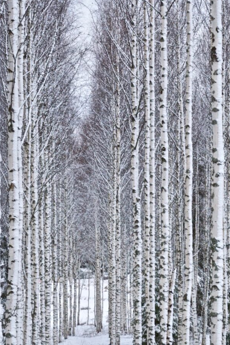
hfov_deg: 8.3
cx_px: 148
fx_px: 1592
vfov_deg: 12.3
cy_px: 312
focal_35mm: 166
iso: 400
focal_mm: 50
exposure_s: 1/50
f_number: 22
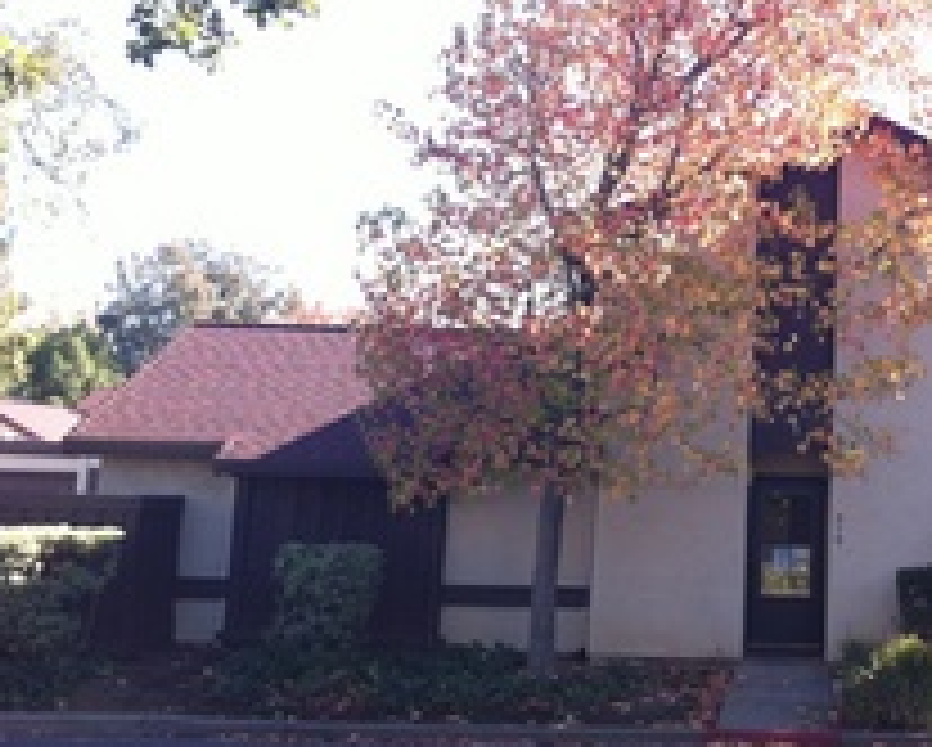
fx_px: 1574
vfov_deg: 26.6
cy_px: 248
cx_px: 734
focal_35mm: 57
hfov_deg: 32.2
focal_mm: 3.85
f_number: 2.8
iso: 80
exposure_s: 1/217
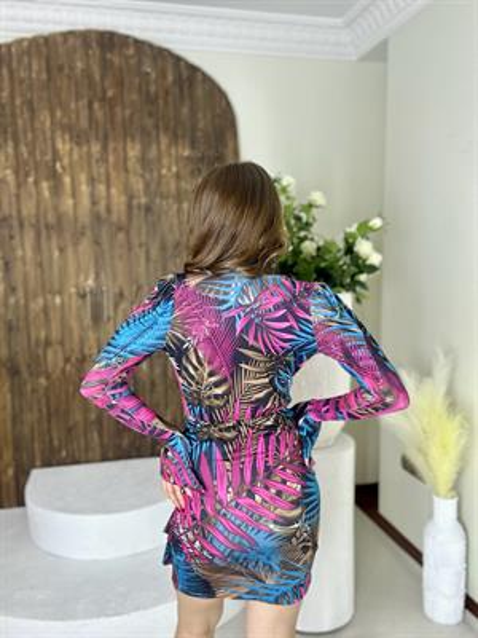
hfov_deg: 46.8
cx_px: 239
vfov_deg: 60.0
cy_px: 319
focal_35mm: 30
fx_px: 552
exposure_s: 1/100
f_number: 1.9
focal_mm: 2.69
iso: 40
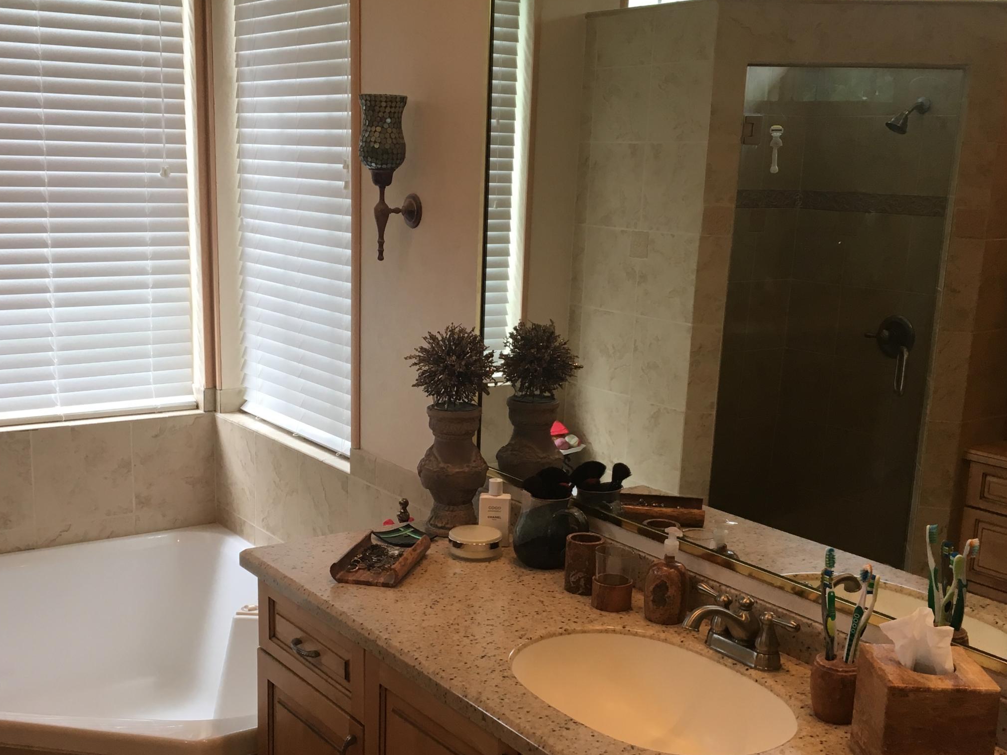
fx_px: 1251
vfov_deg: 33.5
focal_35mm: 43
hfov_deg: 43.9
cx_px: 492
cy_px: 442
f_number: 2.2
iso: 25
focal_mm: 4.15
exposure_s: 1/30
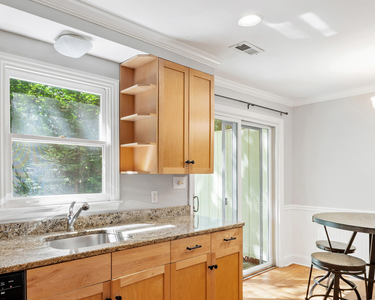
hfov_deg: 69.5
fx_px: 266
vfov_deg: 58.7
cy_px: 161
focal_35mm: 24
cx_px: 149
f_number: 8
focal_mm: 10
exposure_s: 1/2
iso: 100
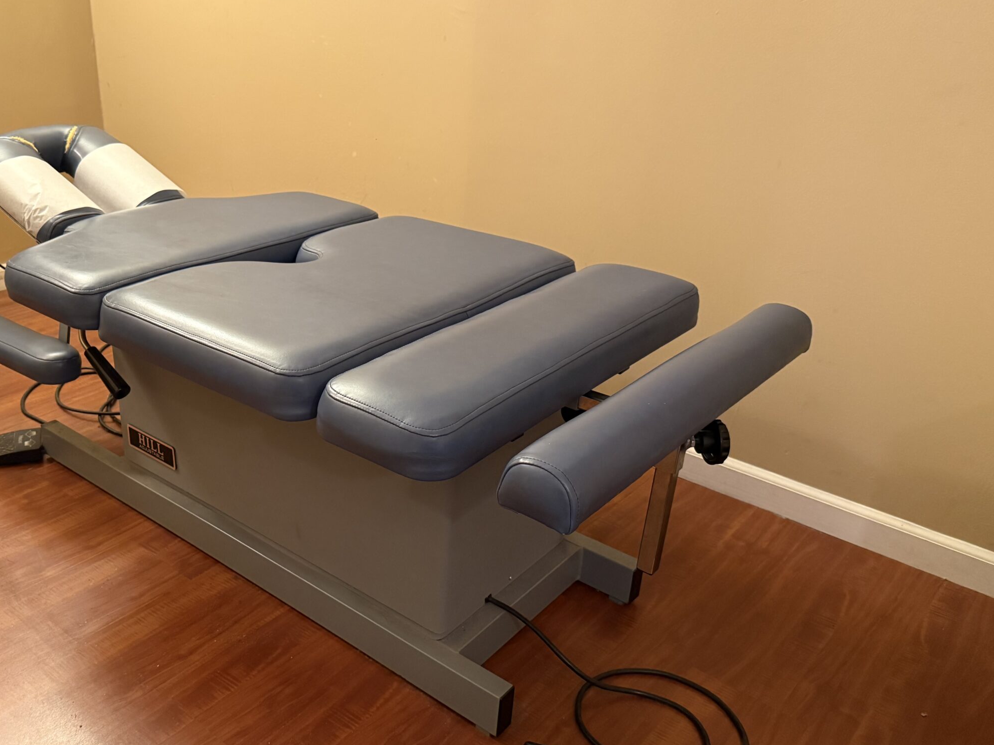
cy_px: 389
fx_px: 890
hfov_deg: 57.6
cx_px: 368
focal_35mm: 31
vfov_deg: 45.4
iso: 800
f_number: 1.78
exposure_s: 1/40
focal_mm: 6.76
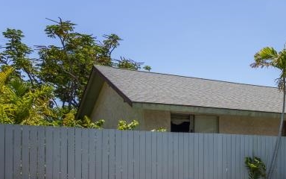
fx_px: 398
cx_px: 343
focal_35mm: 51
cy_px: 149
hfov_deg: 32.6
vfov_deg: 24.8
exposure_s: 1/400
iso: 100
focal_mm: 16
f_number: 8
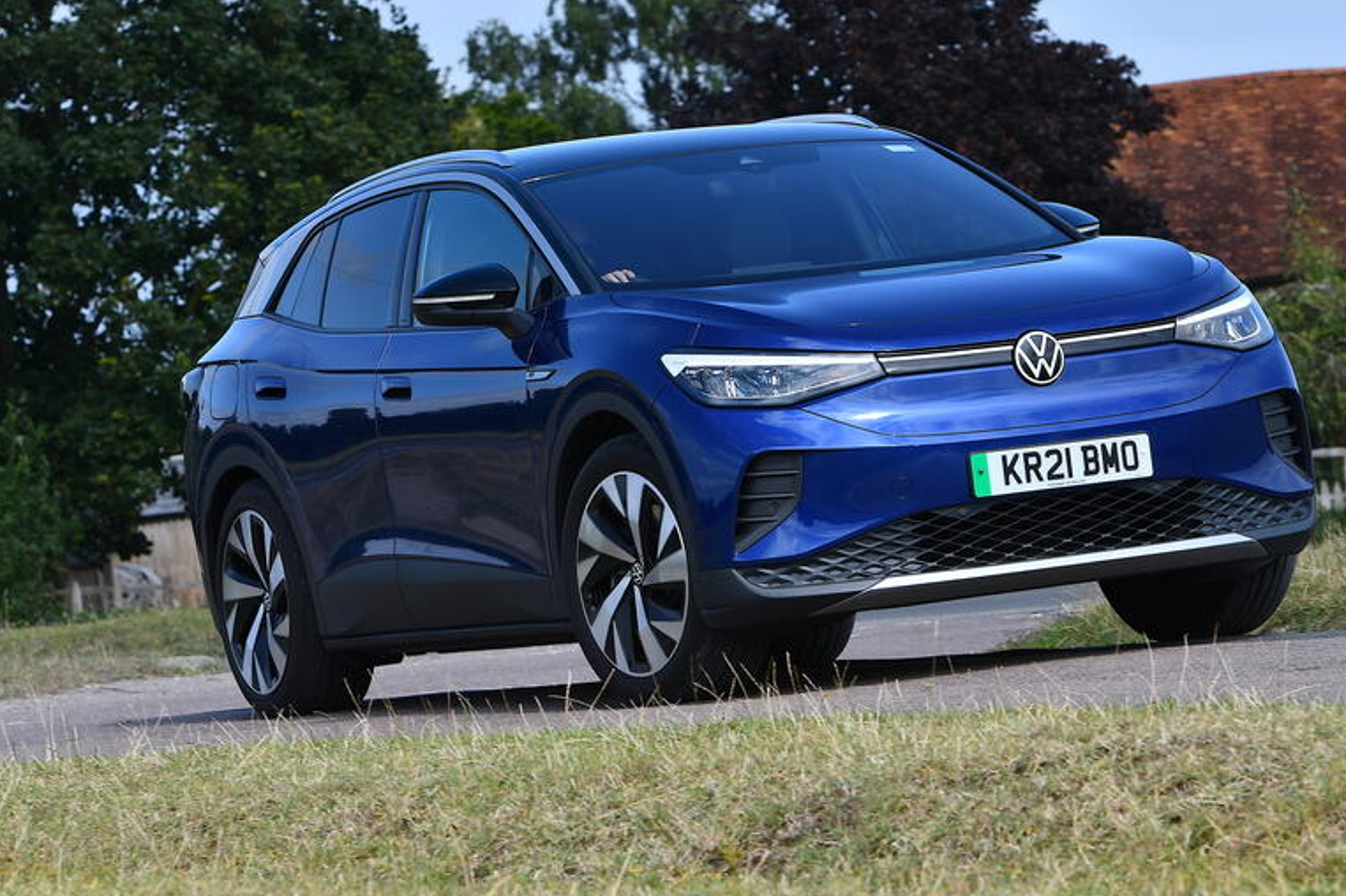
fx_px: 8072
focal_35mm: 216
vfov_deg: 6.4
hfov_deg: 9.5
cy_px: 393
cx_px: 741
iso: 160
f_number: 9
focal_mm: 122
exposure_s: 1/500
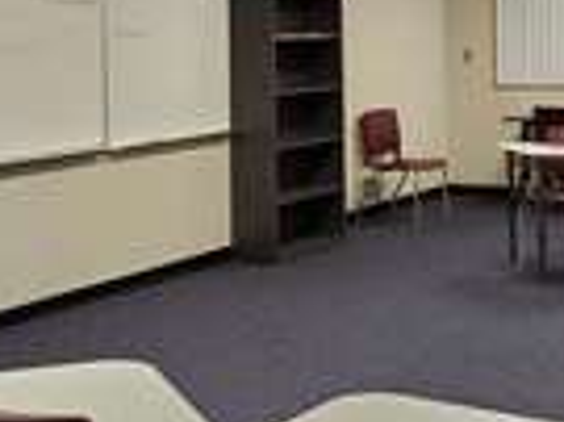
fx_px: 1253
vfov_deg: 18.9
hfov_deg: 25.3
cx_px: 330
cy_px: 63
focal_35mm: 77
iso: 160
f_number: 2.4
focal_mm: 4.3
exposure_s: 1/39
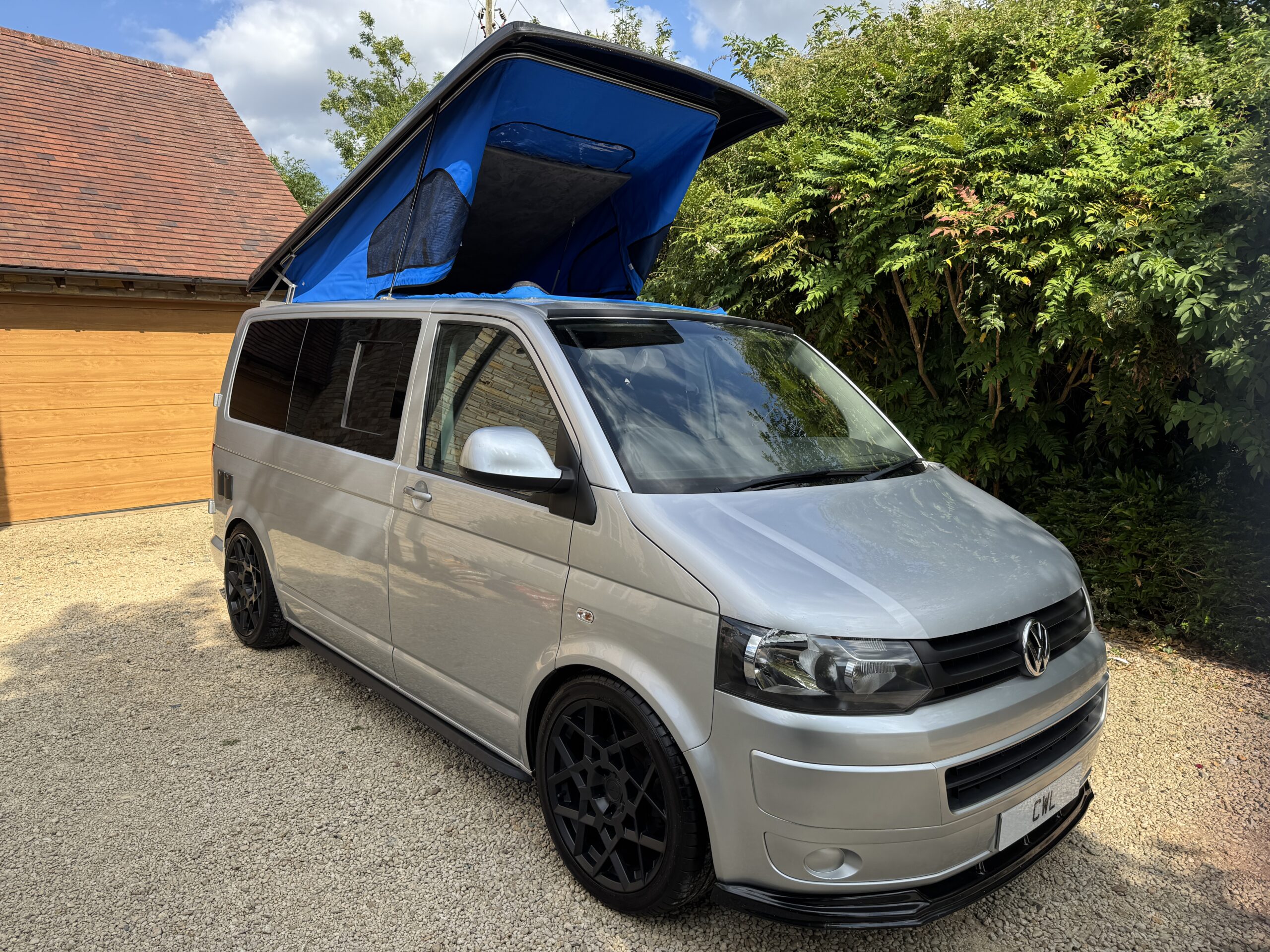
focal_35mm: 24
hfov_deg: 71.6
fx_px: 881
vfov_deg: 56.8
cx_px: 635
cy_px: 476
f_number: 1.78
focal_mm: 6.76
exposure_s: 1/2174
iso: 80
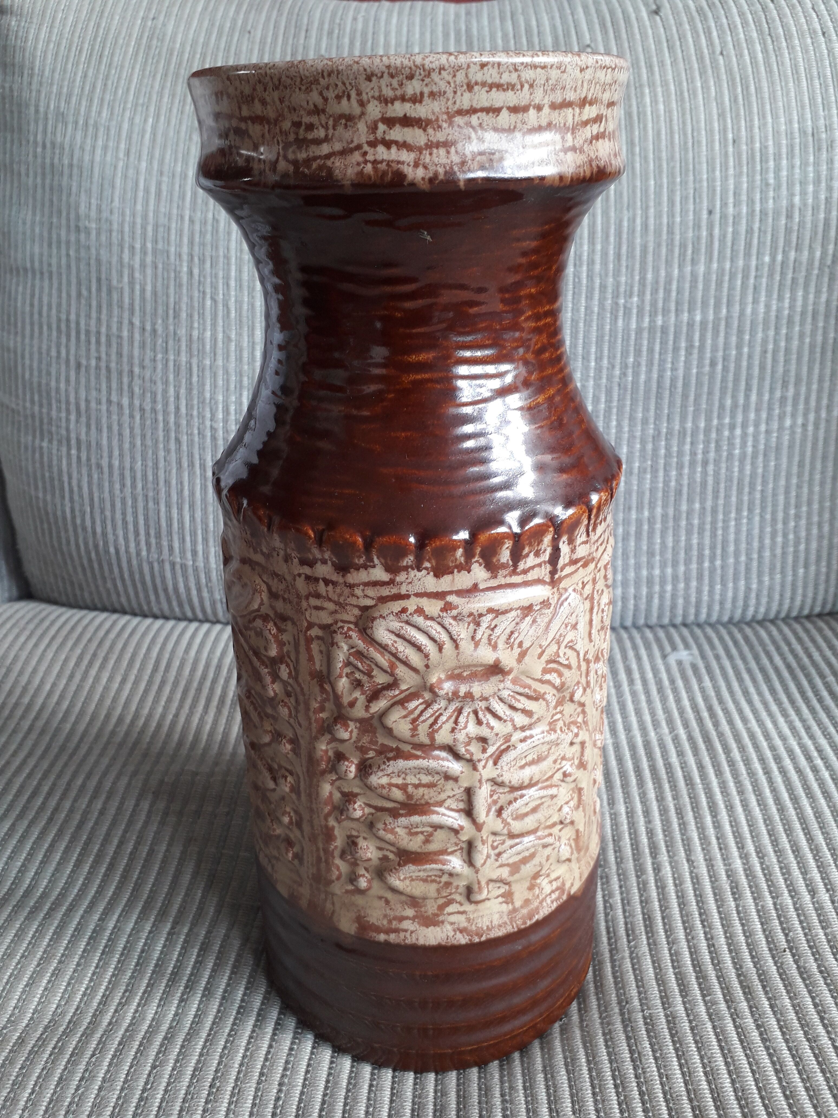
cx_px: 419
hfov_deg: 51.4
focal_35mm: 27
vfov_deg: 65.3
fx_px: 872
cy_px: 559
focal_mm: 3.6
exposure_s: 1/50
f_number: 1.9
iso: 50
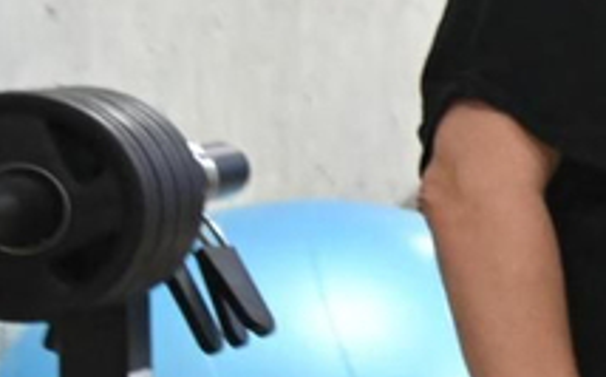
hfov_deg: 7.6
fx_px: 3776
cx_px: 2025
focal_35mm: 229
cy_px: 241
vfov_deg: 5.7
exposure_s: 1/100
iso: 1000
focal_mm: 30
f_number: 2.8
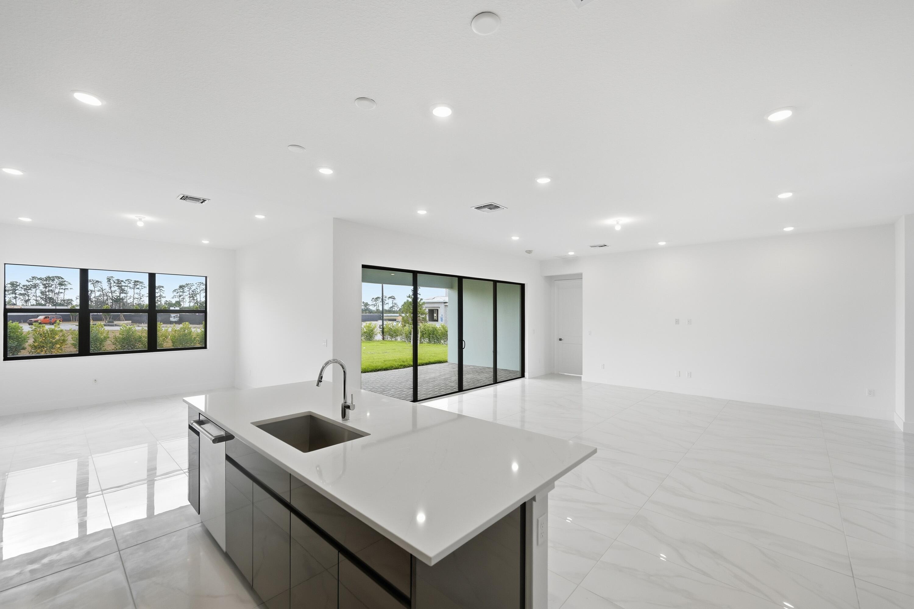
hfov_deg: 104.3
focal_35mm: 14
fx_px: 355
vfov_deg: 81.2
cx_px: 457
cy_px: 304
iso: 100
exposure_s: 1/800
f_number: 4
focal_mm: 14
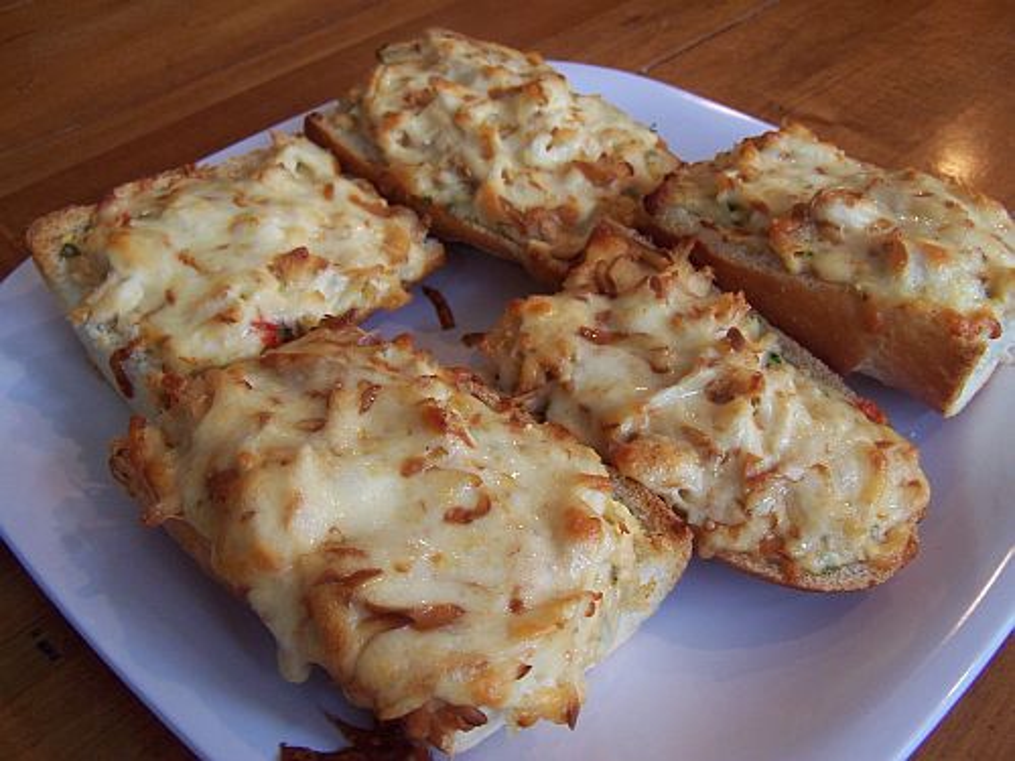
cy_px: 380
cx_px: 508
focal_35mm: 38
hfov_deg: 49.0
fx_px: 1114
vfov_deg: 37.7
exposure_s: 1/15
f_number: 2.8
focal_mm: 6.3
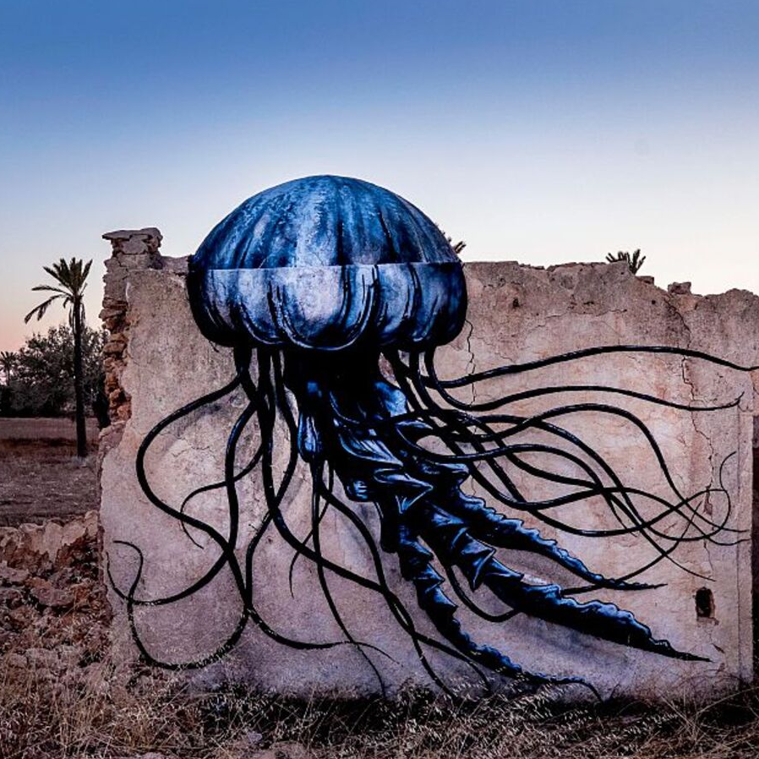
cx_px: 328
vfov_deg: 38.3
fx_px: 1091
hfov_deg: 38.3
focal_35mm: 44
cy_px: 418
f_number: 6.4
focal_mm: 20.9
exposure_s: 1/150
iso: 800
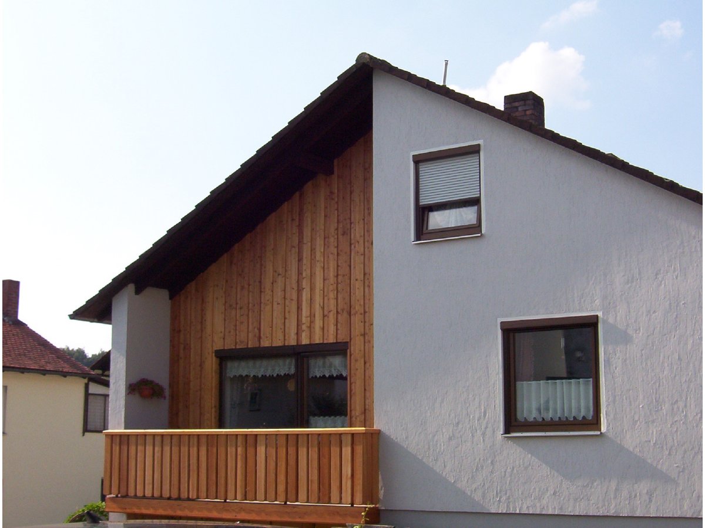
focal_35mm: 51
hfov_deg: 37.5
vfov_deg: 28.6
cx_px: 352
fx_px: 1039
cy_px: 264
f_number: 5.97
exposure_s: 1/434
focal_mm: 7.88
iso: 100
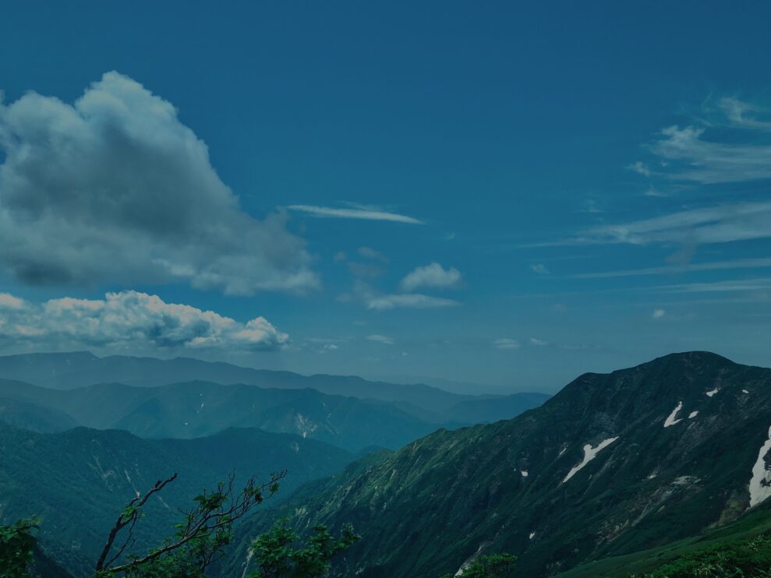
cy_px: 280
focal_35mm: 29
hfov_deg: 61.6
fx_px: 646
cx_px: 374
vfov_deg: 48.2
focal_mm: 3.99
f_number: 1.8
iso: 20
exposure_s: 1/2667
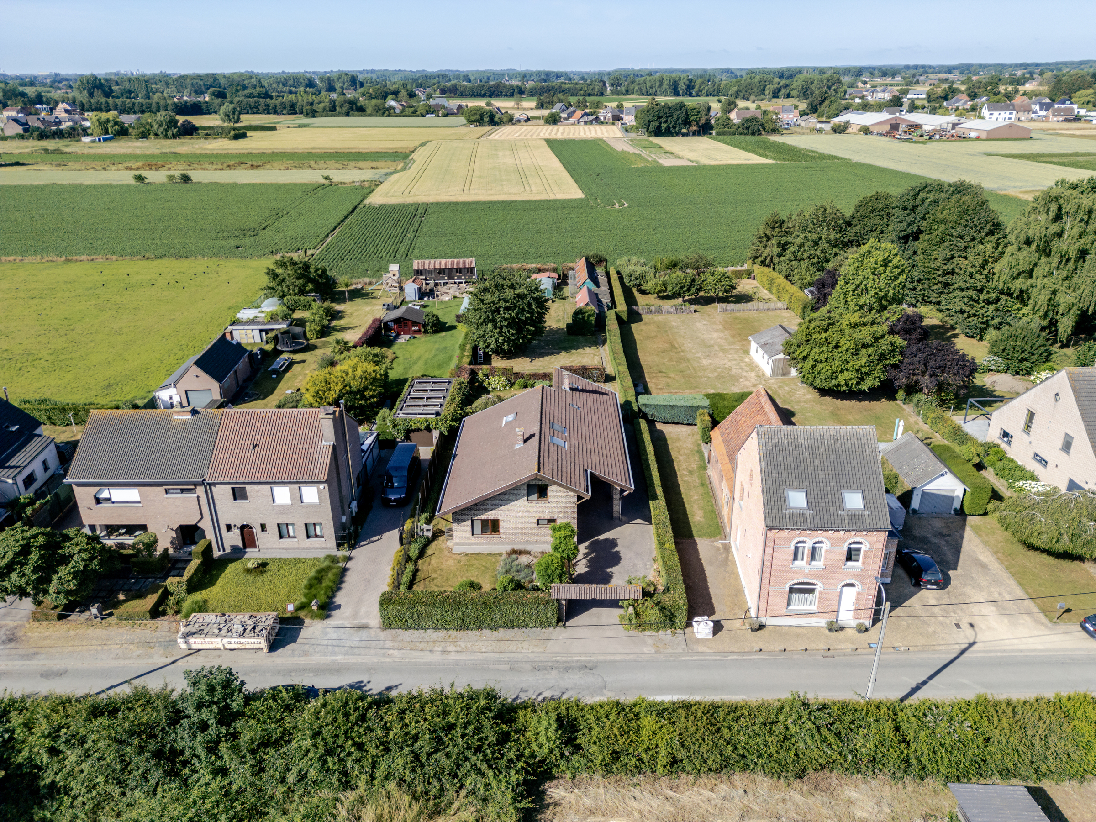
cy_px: 411
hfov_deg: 71.6
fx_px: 760
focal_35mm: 24
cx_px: 548
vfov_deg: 56.8
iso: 120
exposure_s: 1/2500
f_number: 1.7
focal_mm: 6.72
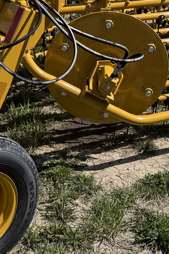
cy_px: 7
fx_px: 549
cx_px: 124
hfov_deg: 17.4
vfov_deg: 24.9
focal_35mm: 78
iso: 80
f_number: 1.78
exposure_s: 1/5714
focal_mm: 6.76
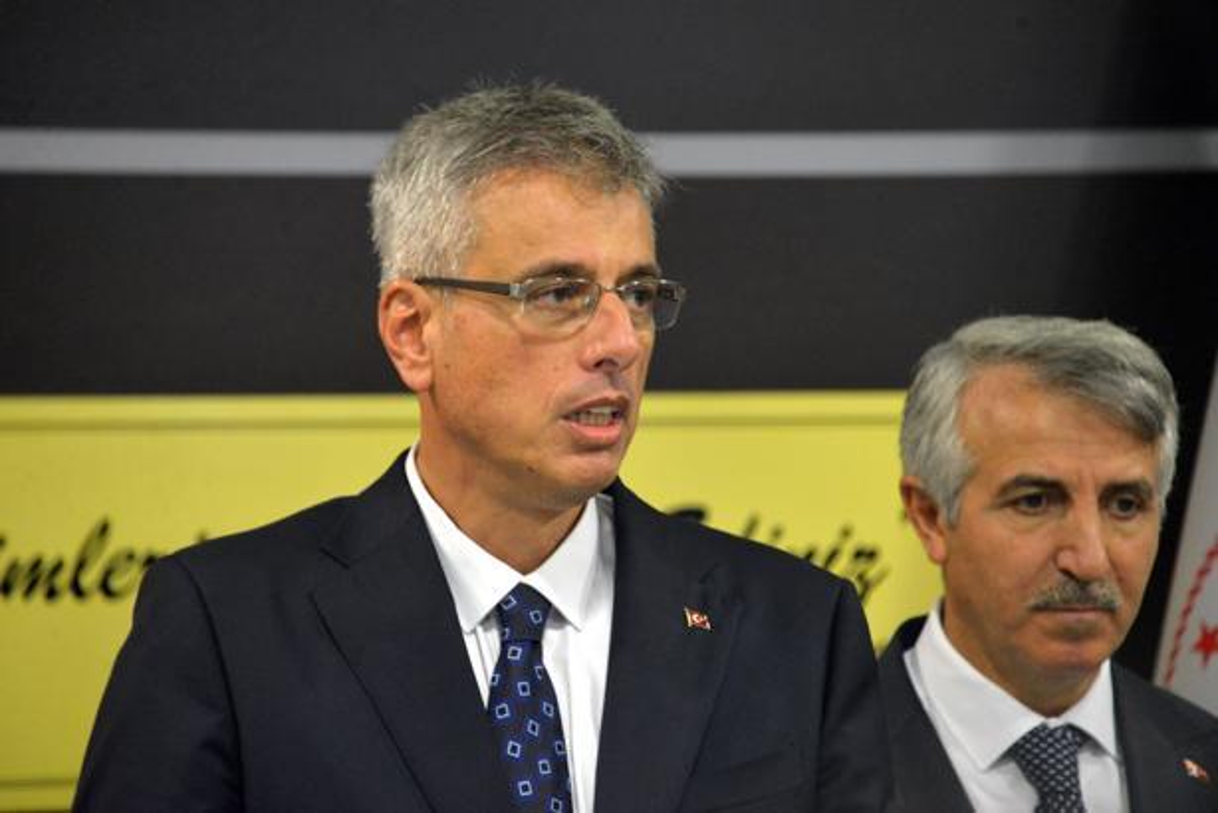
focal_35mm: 300
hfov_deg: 6.9
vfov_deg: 4.6
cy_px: 406
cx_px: 609
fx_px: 10154
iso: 5000
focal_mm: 300
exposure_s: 1/80
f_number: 5.6
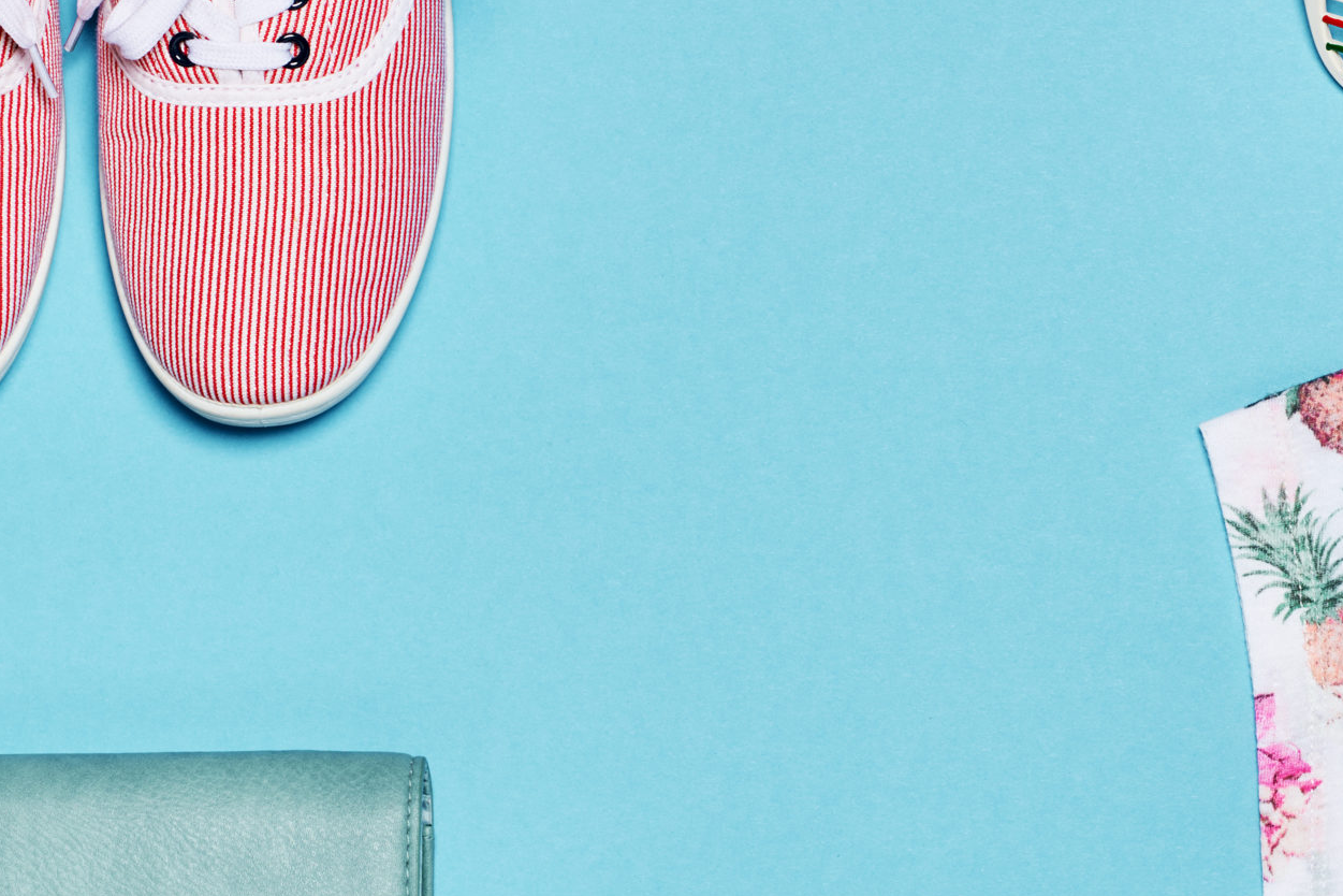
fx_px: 6491
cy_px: 709
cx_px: 959
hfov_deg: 11.8
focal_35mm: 174
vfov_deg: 7.9
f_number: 11
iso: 100
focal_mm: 85
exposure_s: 1/250
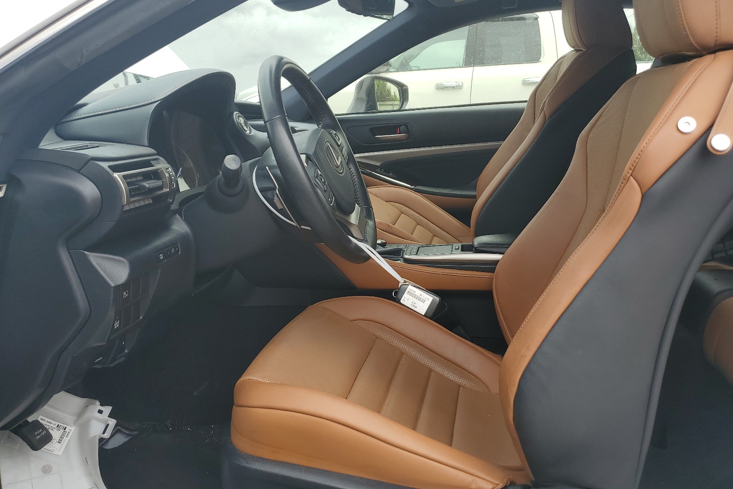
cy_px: 246
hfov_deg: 65.5
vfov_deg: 46.4
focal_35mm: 28
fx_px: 570
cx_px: 378
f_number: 1.5
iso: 50
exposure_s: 1/1000
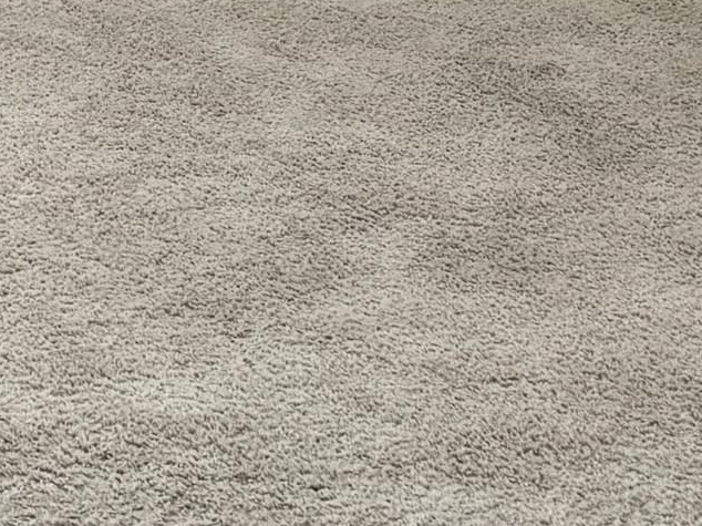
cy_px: -613
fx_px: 2554
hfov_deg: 14.3
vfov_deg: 10.5
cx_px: -441
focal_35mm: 126
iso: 250
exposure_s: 1/60
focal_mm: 5.96
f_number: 1.6
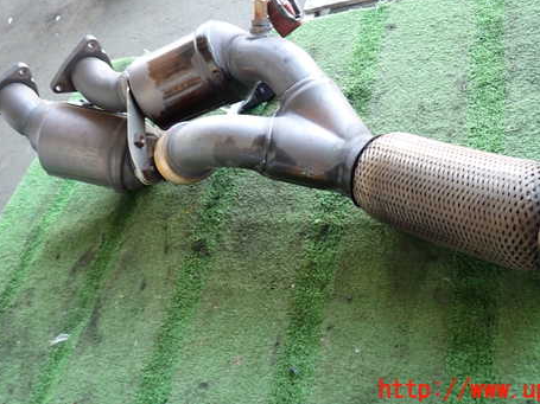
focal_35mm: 33
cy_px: 139
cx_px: 291
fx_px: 515
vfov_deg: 42.4
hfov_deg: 55.3
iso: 200
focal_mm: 4.5
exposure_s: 1/40
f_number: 2
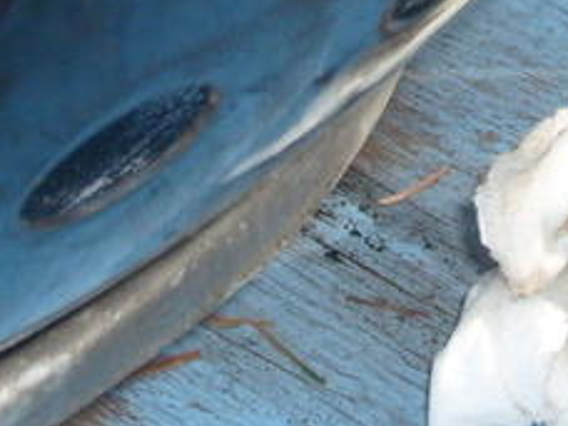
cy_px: -223
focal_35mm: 241
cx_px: 523
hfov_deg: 8.2
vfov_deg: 6.1
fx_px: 3954
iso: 100
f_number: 3.6
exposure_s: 1/60
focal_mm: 10.3
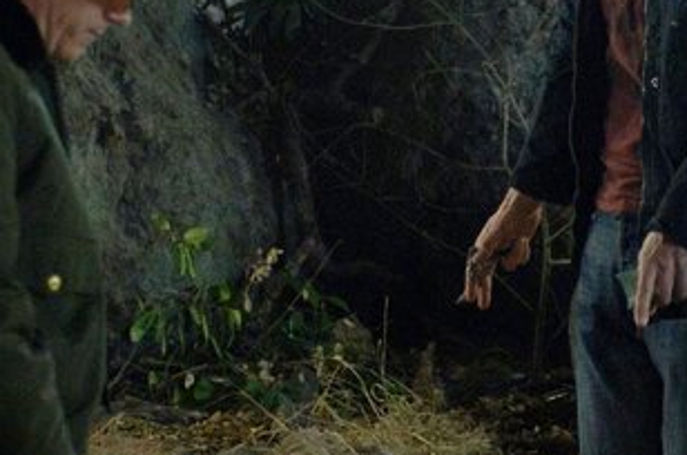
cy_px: 81
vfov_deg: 7.0
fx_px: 3714
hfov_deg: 10.5
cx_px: 642
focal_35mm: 195
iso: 800
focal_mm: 50
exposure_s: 1/125
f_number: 2.8
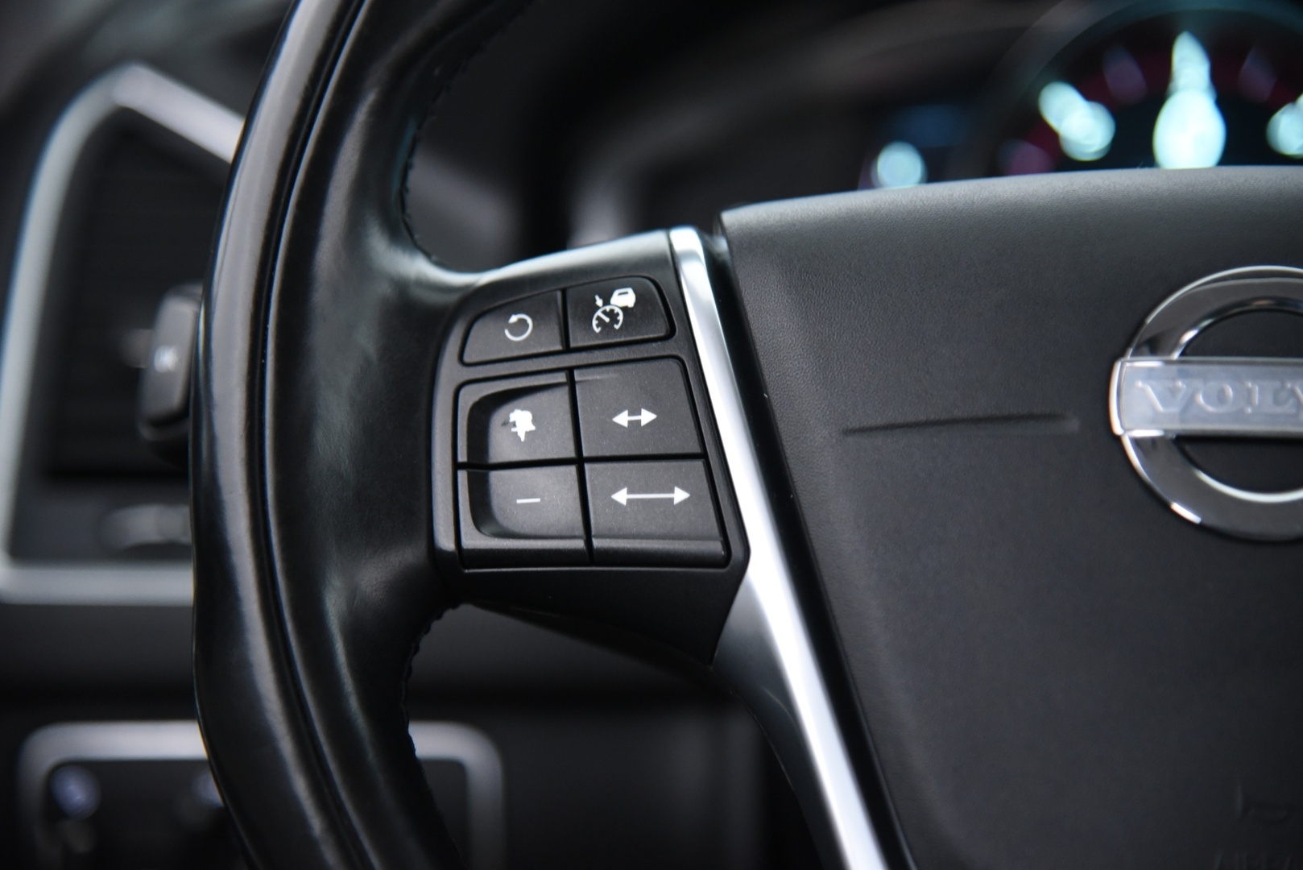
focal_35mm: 105
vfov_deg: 13.1
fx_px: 3802
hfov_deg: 19.4
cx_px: 652
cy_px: 435
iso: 4000
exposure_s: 1/25
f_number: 4
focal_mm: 105
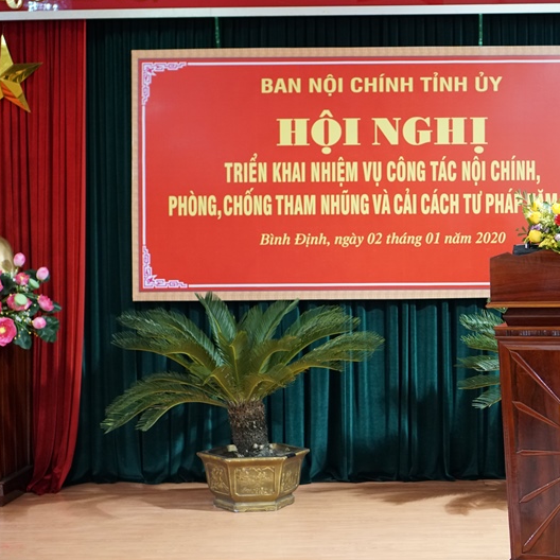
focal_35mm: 68
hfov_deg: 25.3
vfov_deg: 25.5
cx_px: 391
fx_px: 1238
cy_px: 279
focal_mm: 35
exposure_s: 1/160
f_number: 2.5
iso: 1600
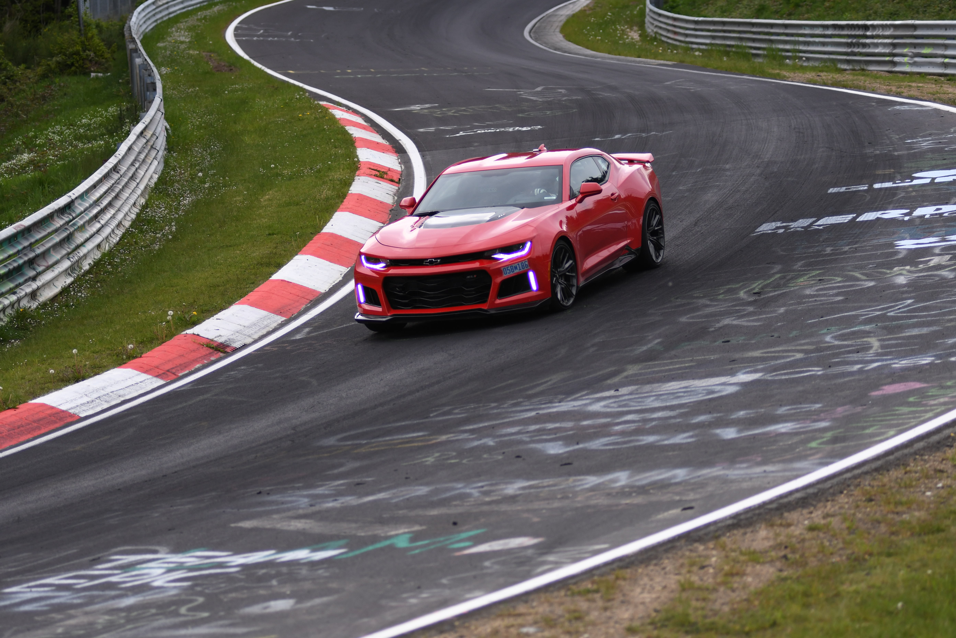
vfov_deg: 9.1
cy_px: 319
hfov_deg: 13.7
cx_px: 478
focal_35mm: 150
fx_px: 3983
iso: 400
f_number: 2.8
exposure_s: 1/3200
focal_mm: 100
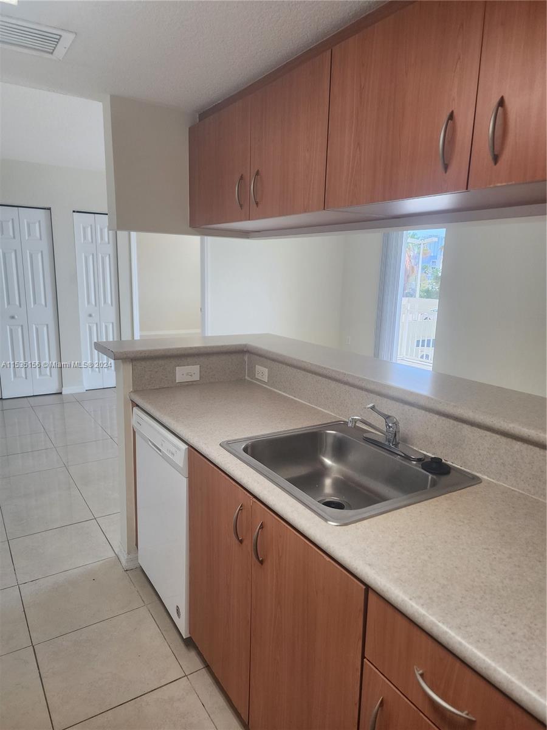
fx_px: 485
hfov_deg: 58.9
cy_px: 365
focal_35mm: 23
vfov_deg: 73.9
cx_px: 274
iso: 125
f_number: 1.8
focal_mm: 6.4
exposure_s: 1/120
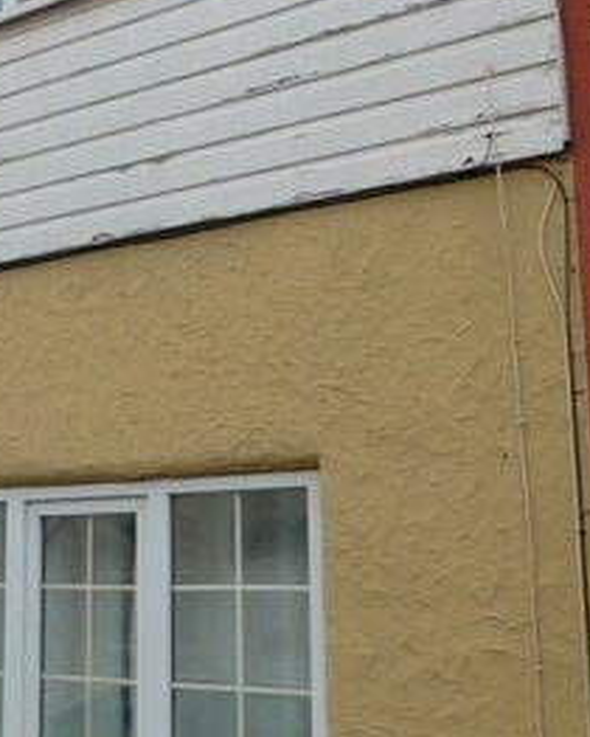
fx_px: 1308
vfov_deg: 31.4
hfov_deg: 23.9
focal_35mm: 60
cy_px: 381
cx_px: -48
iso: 125
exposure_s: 1/250
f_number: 3
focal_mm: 4
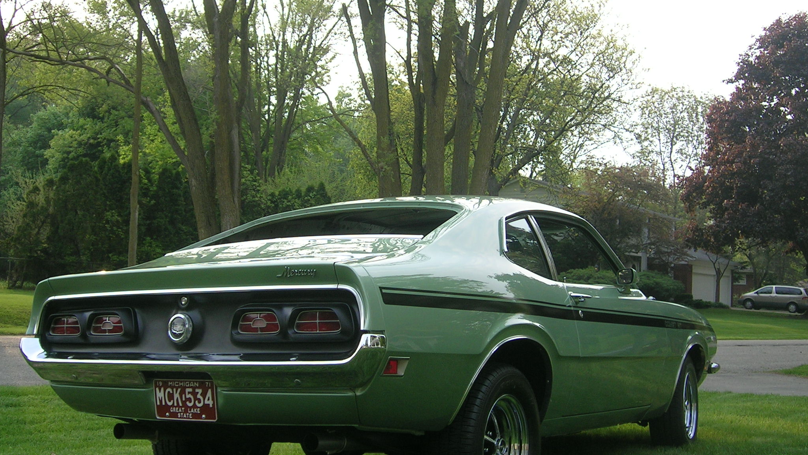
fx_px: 1028
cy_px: 215
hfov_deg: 42.9
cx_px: 404
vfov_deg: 24.9
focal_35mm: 48
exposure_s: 1/195
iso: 50
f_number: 3
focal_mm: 6.7
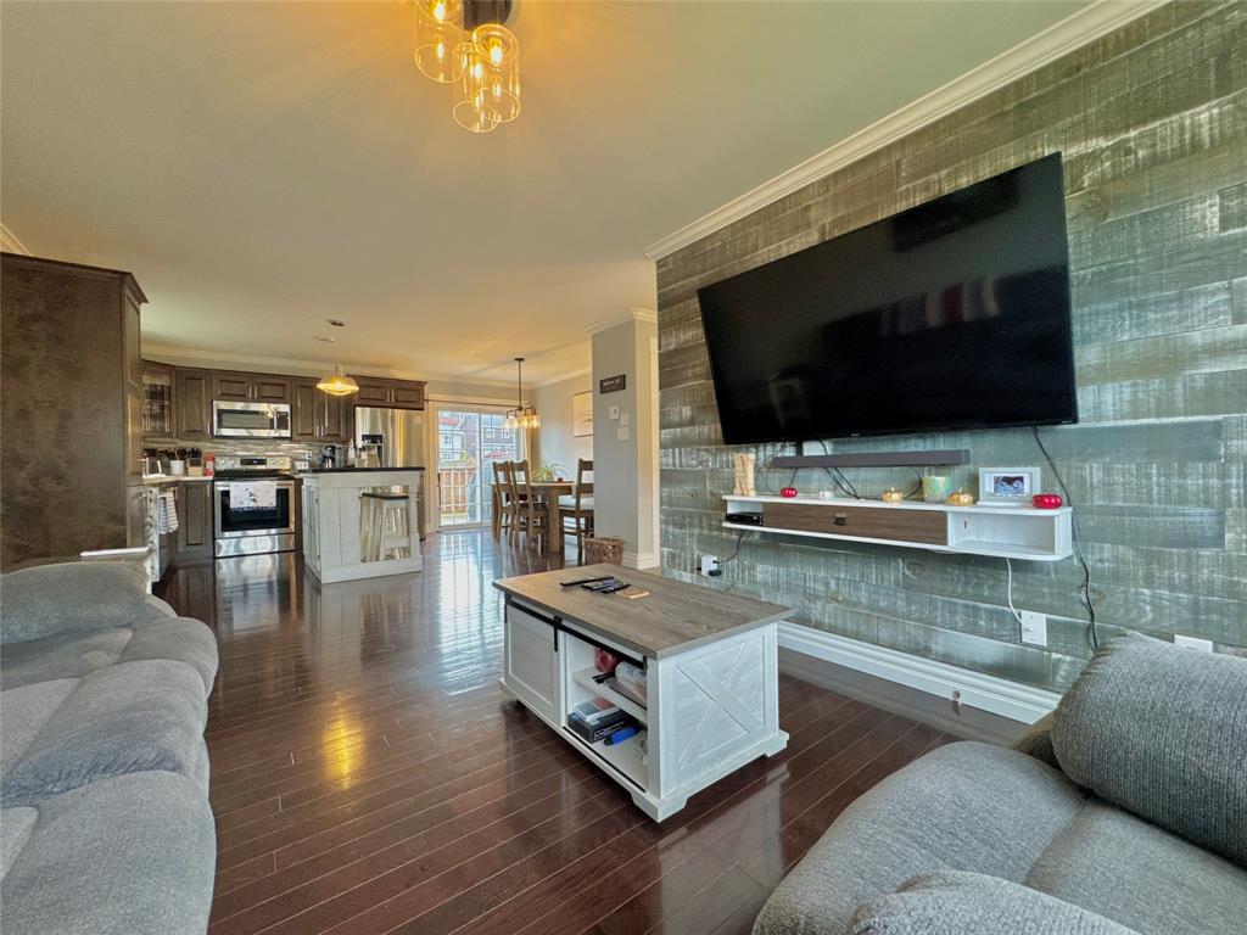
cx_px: 624
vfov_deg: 85.7
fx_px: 504
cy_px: 468
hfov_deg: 102.1
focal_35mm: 14
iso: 200
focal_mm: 2.22
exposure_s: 1/120
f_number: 2.2
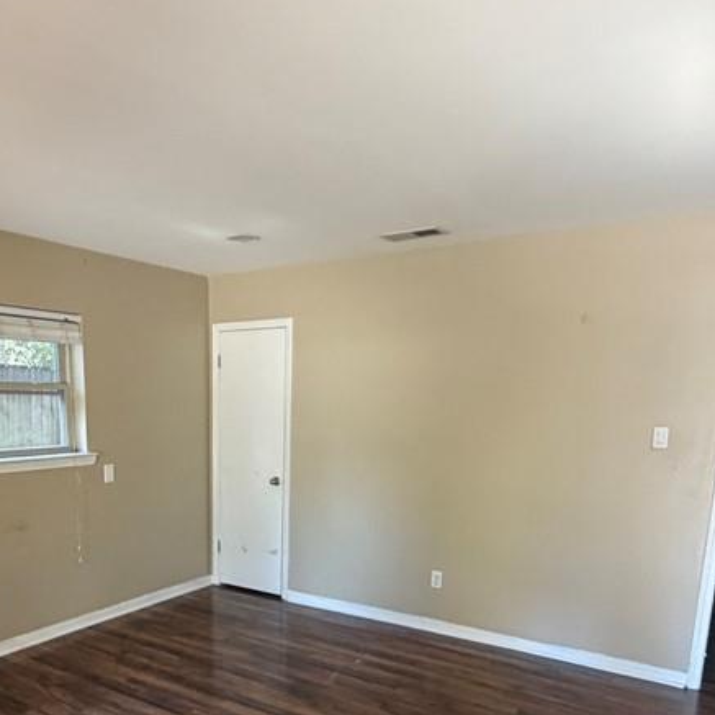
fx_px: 678
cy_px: 533
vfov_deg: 53.2
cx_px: 249
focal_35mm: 29
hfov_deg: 54.7
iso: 320
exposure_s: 1/62
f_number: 2.2
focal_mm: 2.22
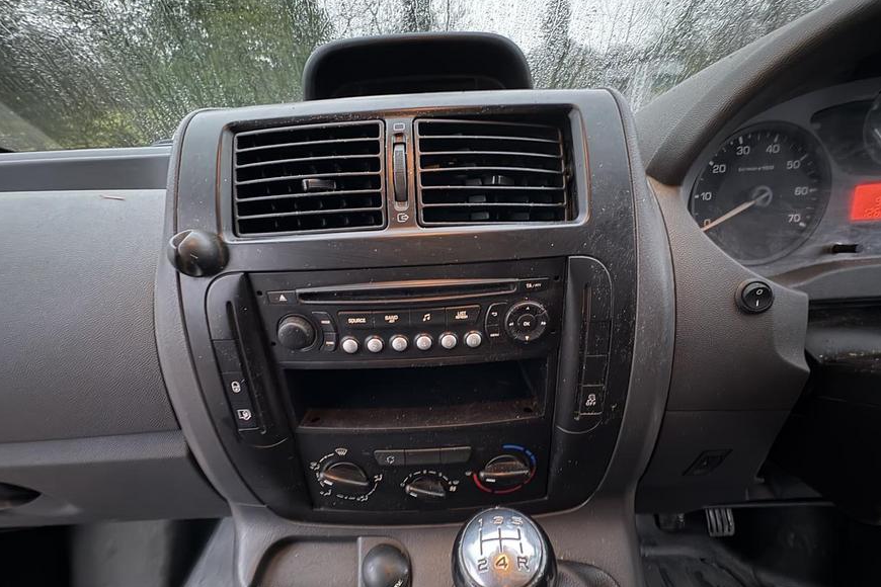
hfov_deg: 100.4
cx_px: 450
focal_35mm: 15
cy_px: 314
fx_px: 367
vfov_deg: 77.2
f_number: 2.2
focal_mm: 2.22
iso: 500
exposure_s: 1/13
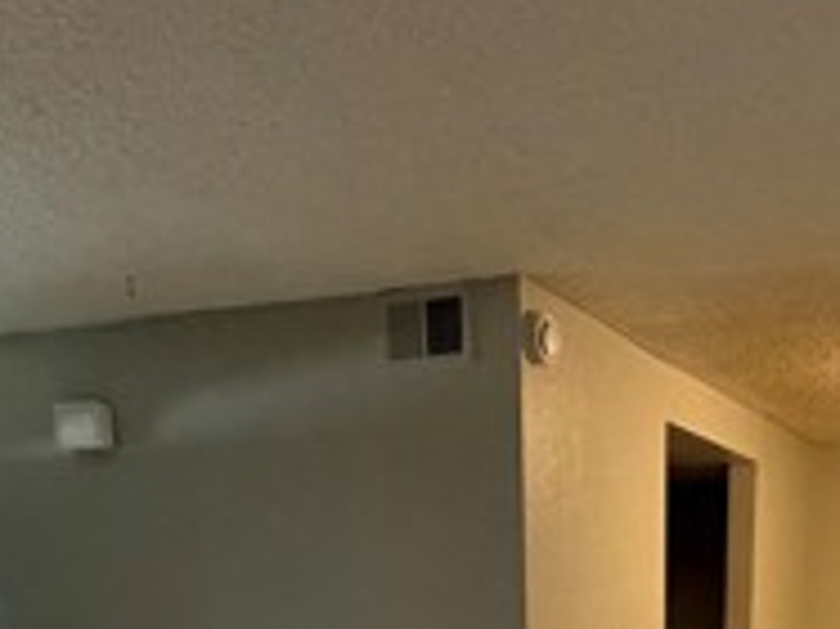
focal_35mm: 48
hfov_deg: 37.9
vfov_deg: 23.2
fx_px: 1164
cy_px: 984
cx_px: 701
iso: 640
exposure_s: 1/60
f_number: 2.2
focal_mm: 2.22
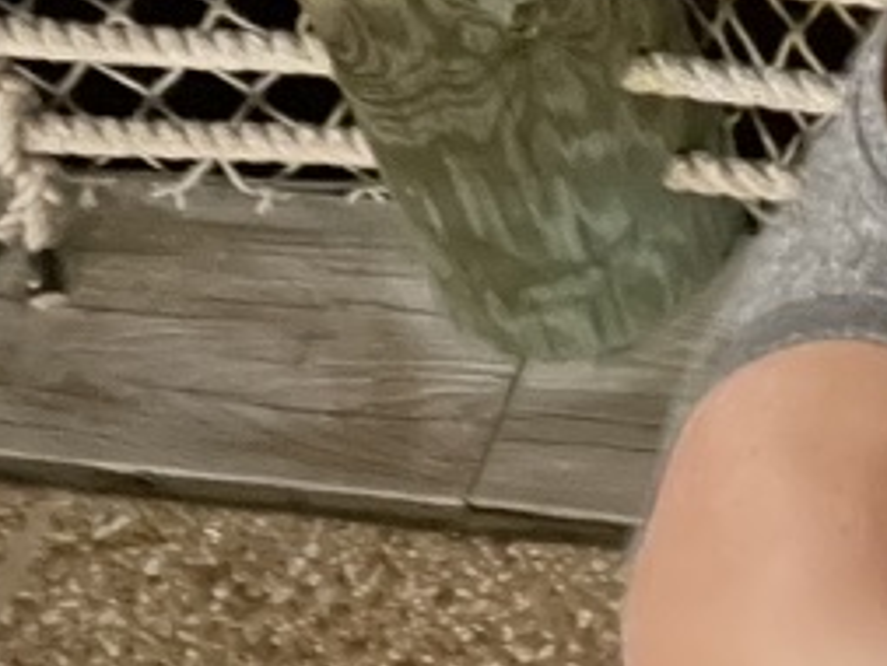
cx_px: 1217
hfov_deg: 19.2
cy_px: -386
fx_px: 2384
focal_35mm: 93
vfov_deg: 14.6
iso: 1250
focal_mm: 2.71
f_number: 2.2
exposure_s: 1/15
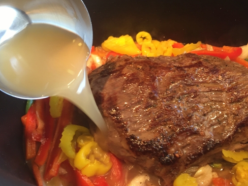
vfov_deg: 37.6
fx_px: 272
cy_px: 76
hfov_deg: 48.6
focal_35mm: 38
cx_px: 152
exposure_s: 1/30
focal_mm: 4.15
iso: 100
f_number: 2.2
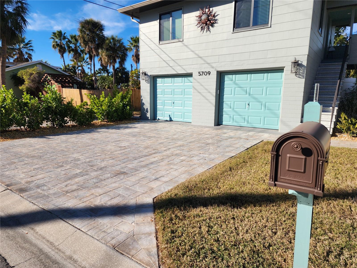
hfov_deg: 73.9
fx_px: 237
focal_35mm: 23
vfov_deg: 58.9
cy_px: 134
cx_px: 178
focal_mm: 6.4
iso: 12
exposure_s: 1/1225
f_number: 1.8
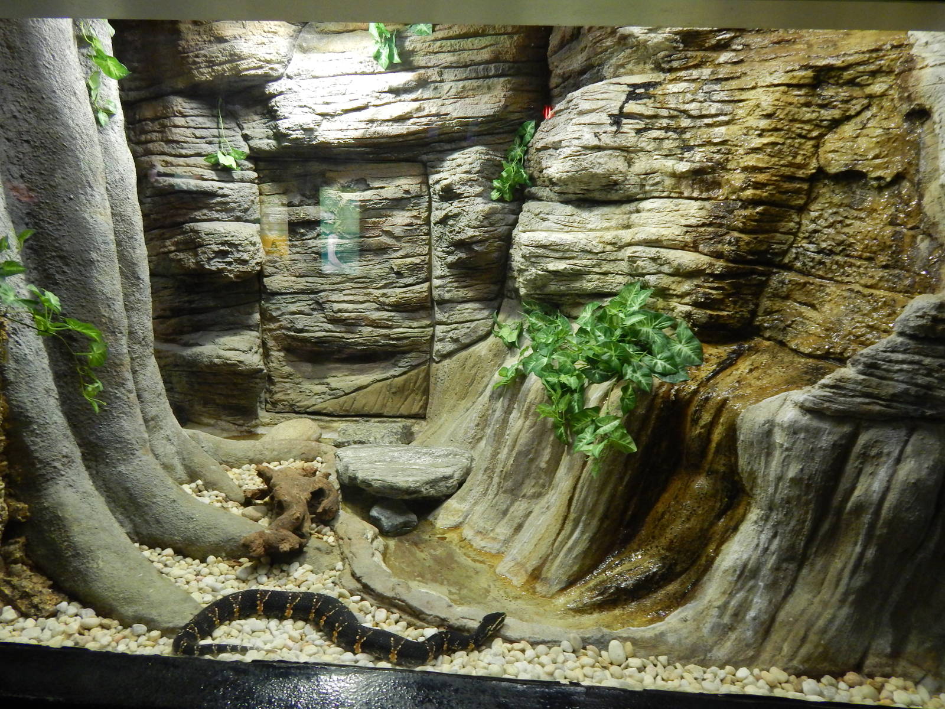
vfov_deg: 58.9
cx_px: 472
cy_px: 354
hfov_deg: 73.9
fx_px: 628
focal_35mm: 23
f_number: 3
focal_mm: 4
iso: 400
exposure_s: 1/25
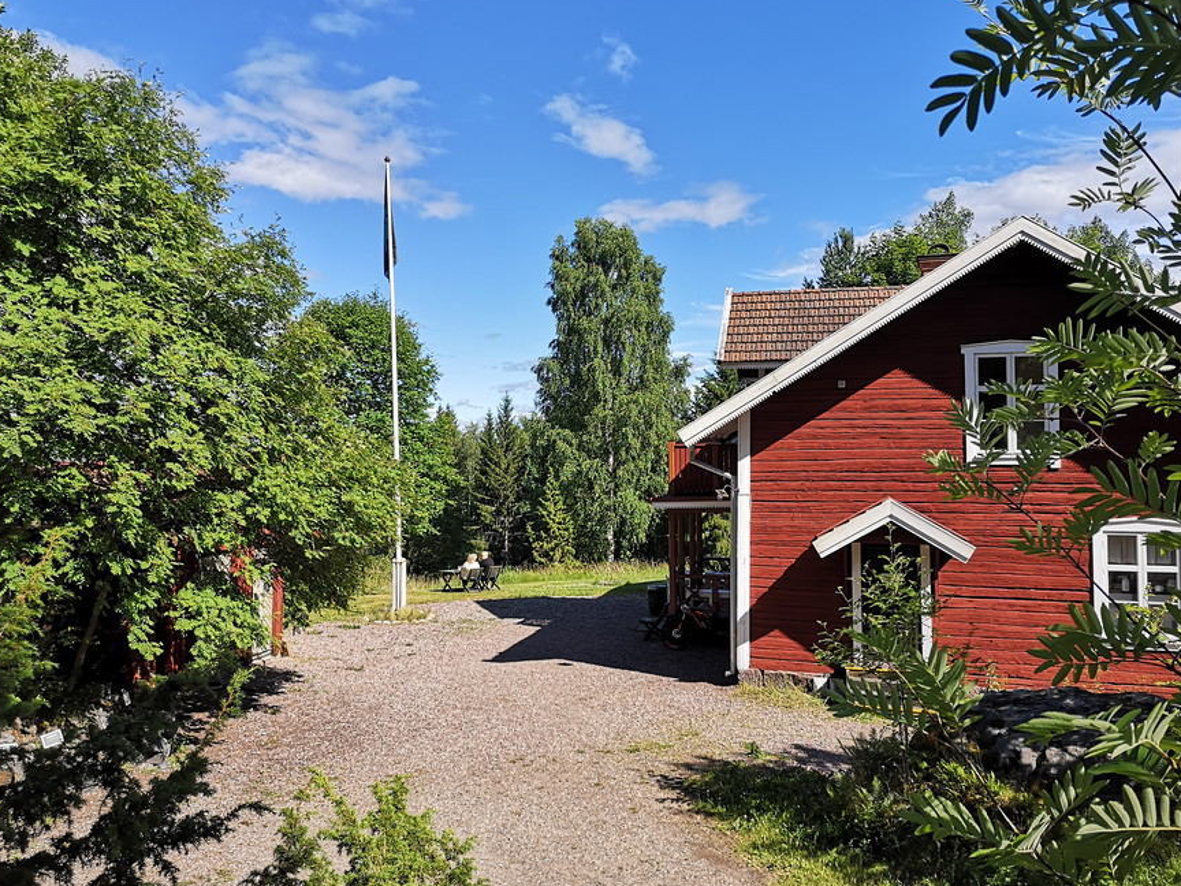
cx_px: 571
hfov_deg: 60.0
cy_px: 410
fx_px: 1024
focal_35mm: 30
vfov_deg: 46.8
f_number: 1.8
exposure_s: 1/2381
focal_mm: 3.95
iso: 50
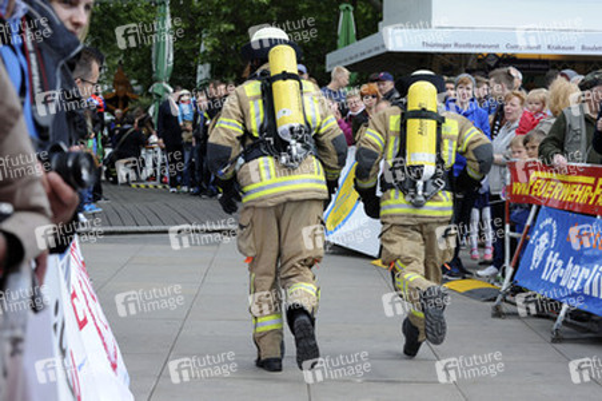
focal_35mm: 92
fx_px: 1537
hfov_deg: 22.2
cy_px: 200
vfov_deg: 14.8
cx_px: 301
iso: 640
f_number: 9
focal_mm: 92
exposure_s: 1/500
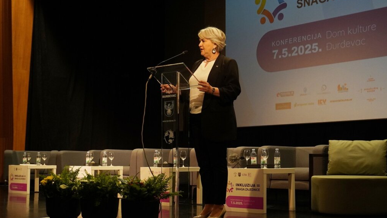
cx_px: 194
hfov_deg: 37.5
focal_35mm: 56
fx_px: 570
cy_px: 108
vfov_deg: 21.6
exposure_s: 1/80
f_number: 5.6
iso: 1600
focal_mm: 35
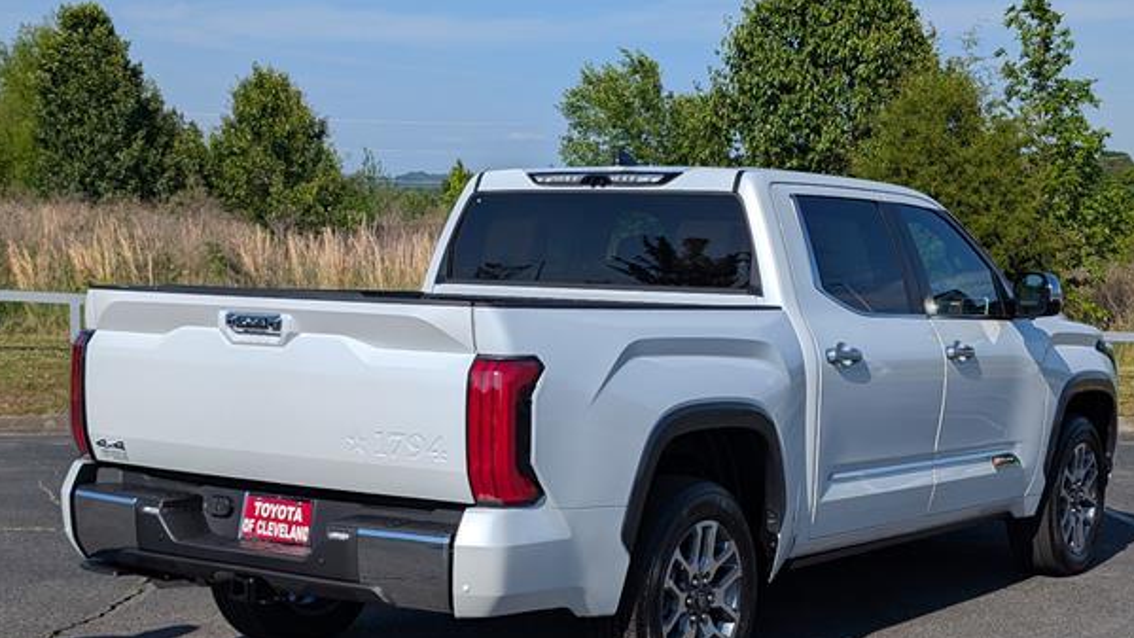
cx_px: 568
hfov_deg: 36.6
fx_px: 1714
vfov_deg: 21.1
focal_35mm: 57
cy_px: 390
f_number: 1.68
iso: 23
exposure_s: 1/3333
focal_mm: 6.9
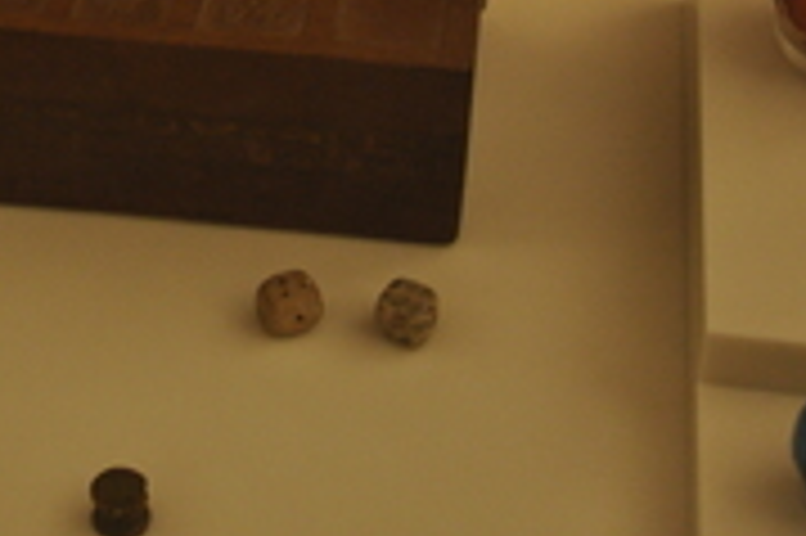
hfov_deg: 19.2
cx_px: -41
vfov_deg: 13.0
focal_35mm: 103
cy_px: -45
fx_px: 2304
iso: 1000
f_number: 4
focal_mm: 28
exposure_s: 1/30
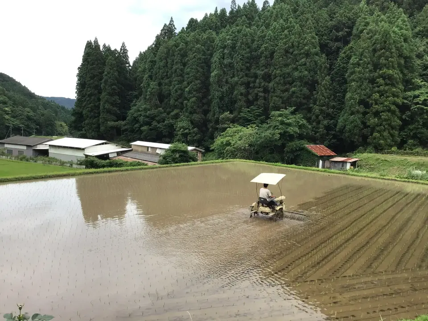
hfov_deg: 58.4
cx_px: 214
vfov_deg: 45.4
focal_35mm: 31
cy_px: 160
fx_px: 383
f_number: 2.4
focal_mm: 3.3
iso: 32
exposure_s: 1/60
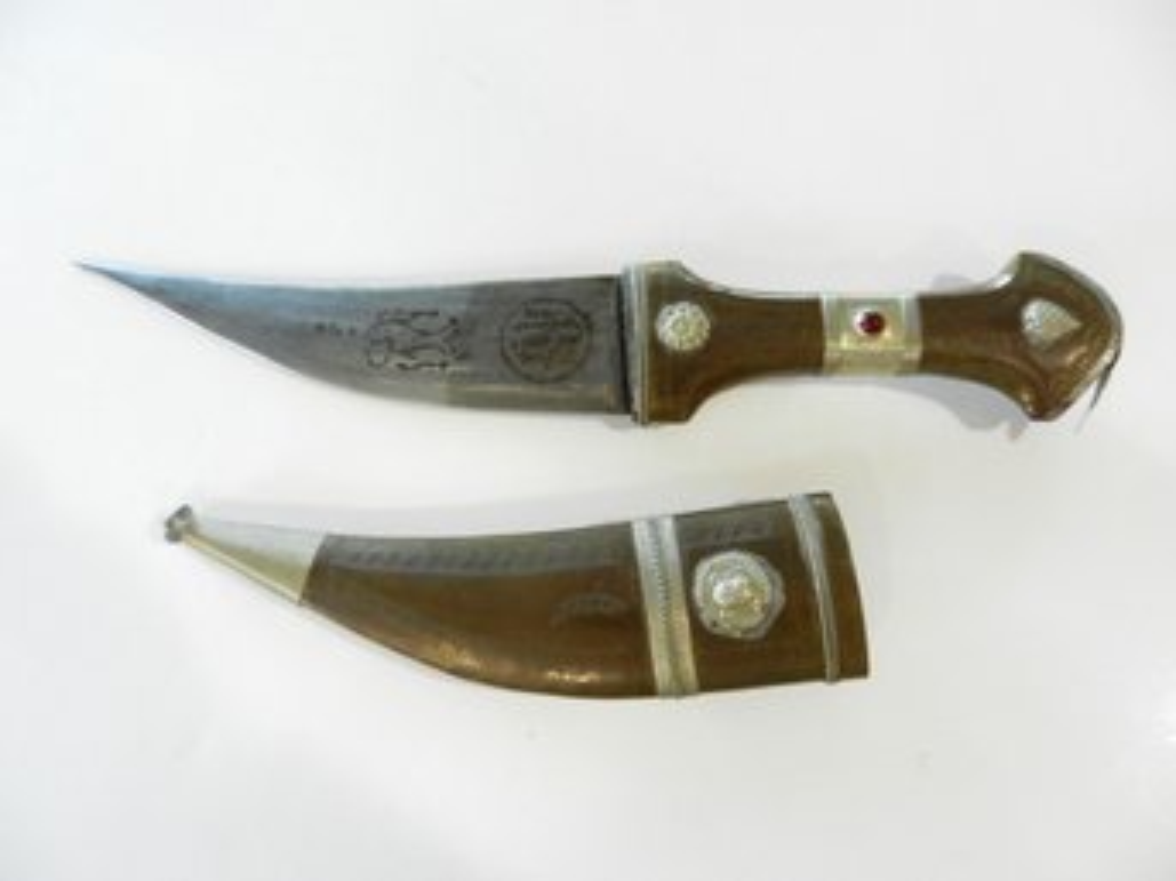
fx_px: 849
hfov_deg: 69.4
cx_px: 588
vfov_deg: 54.9
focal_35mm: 25
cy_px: 440
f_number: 3.5
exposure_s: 1/40
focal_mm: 4.5
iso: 640
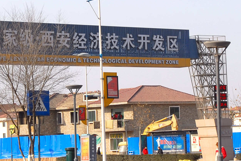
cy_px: 78
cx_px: 98
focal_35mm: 156
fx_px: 1047
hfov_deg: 13.1
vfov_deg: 8.8
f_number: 8
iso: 100
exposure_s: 1/250
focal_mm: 35
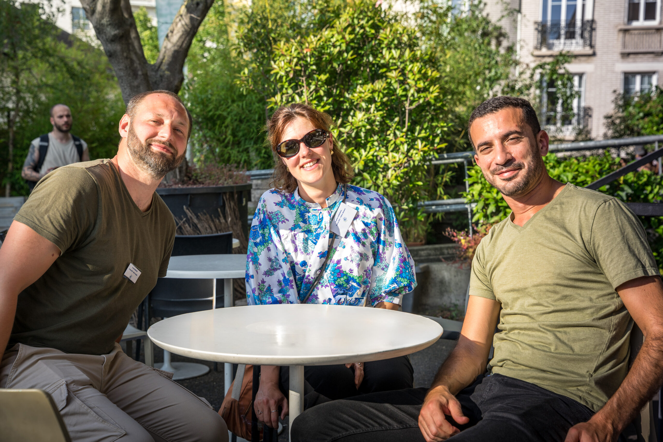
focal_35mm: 51
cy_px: 221
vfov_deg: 26.4
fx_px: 943
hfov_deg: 38.7
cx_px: 332
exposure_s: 1/200
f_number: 5.6
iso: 100
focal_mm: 51.2
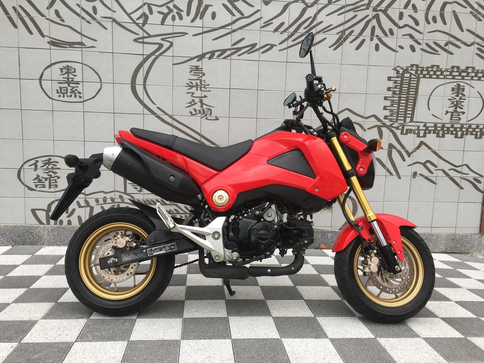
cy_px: 182
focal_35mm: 29
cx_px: 242
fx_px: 405
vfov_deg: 48.2
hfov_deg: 61.7
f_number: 2.2
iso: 25
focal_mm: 4.15
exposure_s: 1/155
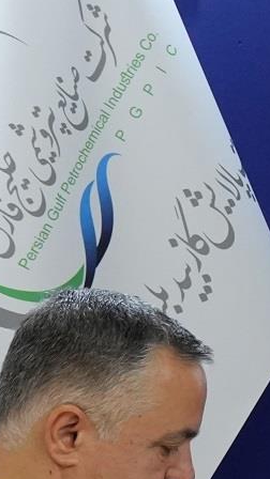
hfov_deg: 5.4
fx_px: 2418
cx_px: 1185
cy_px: 462
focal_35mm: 190
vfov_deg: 11.2
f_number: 4
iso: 2500
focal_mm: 29
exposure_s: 1/160
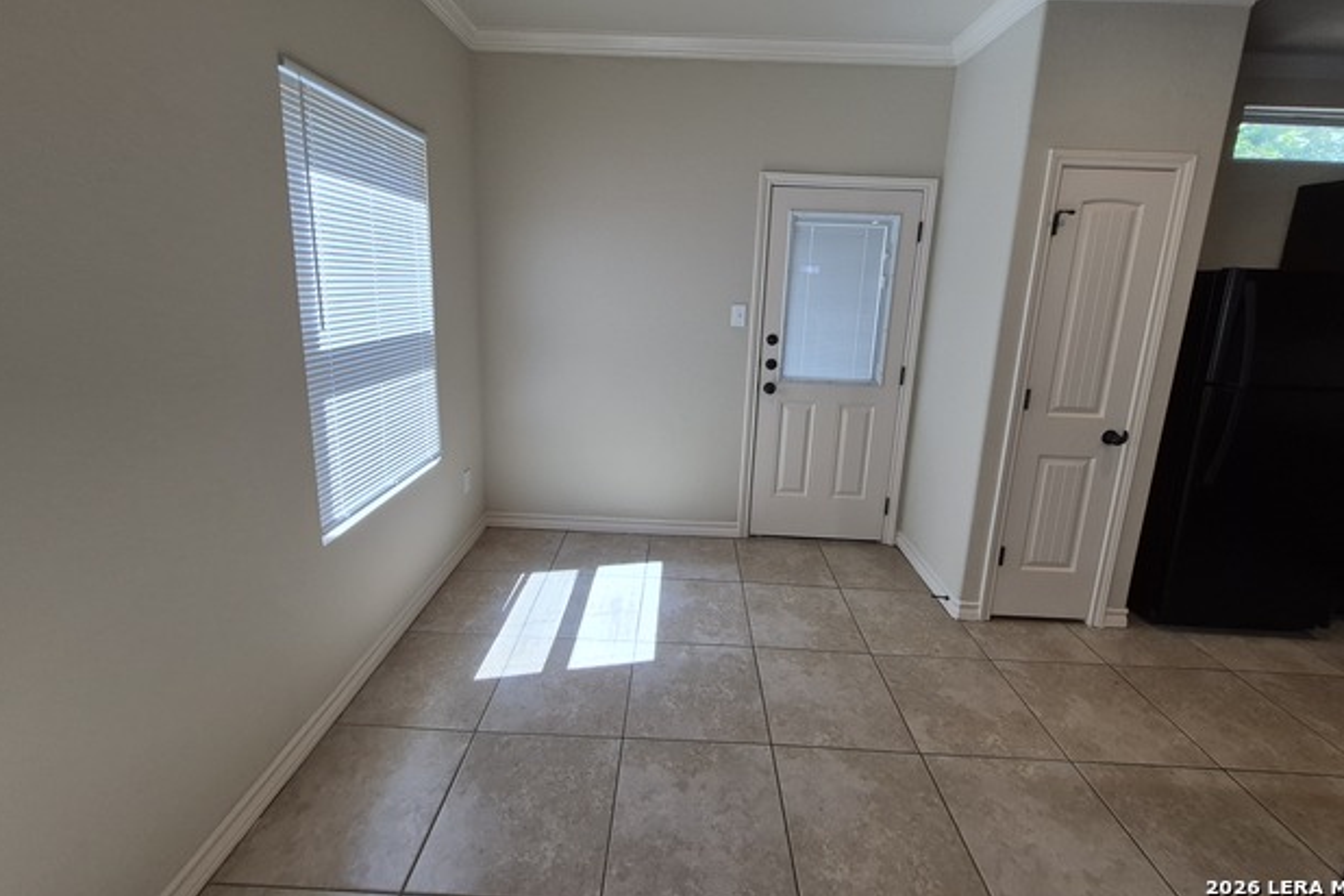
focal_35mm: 14
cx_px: 683
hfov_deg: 104.2
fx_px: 523
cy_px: 378
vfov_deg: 80.6
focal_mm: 1.74
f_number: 2.2
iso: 64
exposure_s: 1/120
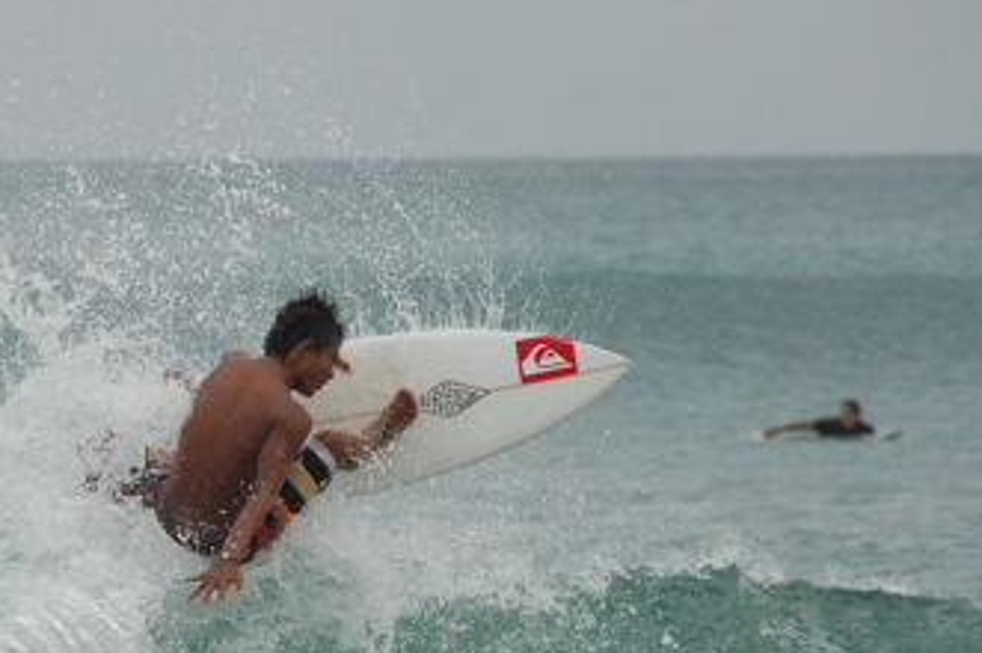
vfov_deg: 2.2
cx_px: 223
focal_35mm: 623
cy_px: 404
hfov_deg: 3.3
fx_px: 16977
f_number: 8
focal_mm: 250
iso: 1600
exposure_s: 1/4000
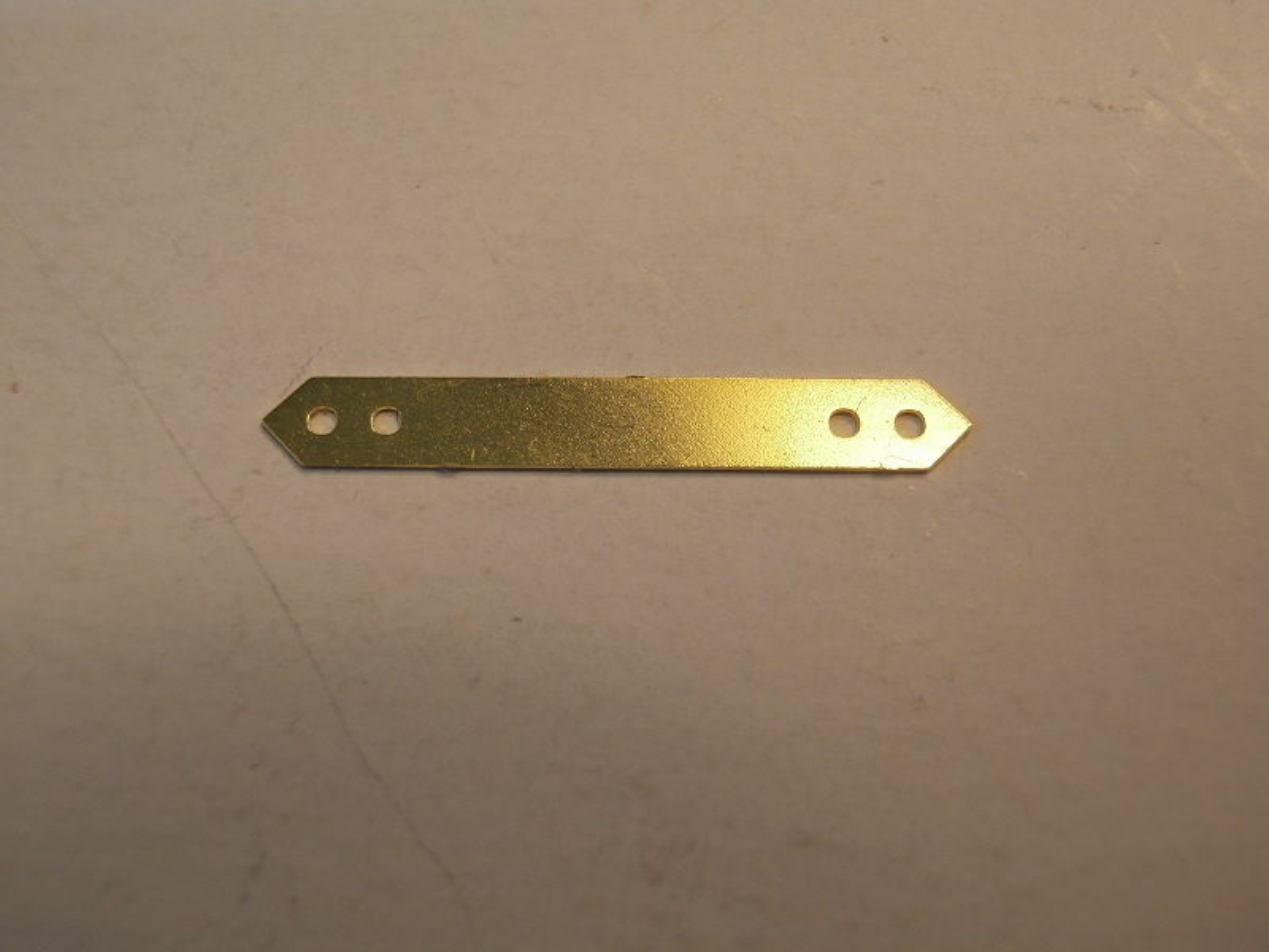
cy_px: 476
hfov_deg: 49.0
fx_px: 1393
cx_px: 634
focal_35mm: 38
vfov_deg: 37.7
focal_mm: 6.67
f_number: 3.9
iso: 100
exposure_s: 1/60
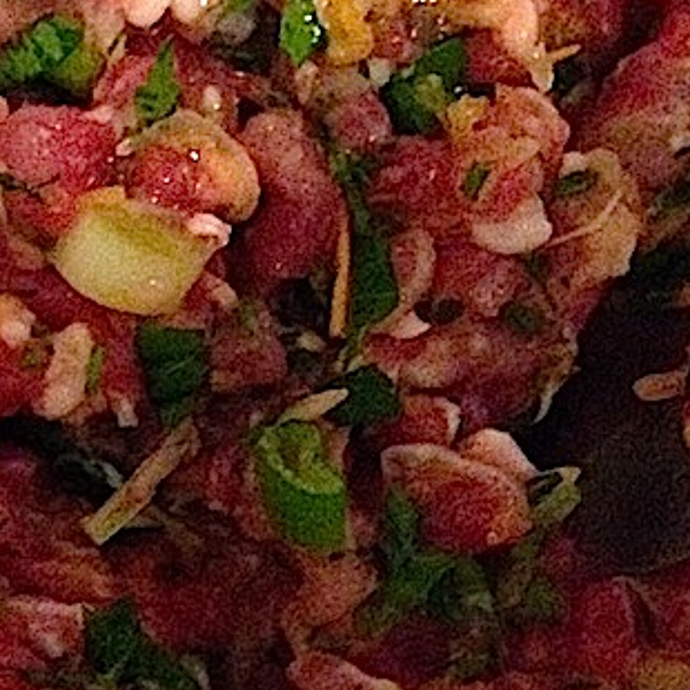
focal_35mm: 94
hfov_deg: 17.4
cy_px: 285
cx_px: -189
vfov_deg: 18.5
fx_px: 2120
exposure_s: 1/15
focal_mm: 4.12
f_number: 2.4
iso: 800
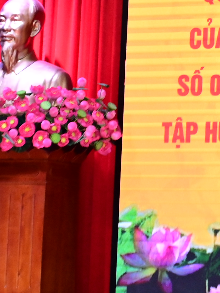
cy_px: 76
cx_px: 397
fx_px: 2092
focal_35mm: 247
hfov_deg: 5.9
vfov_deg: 8.0
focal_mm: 56
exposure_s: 1/200
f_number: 4.8
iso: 2000
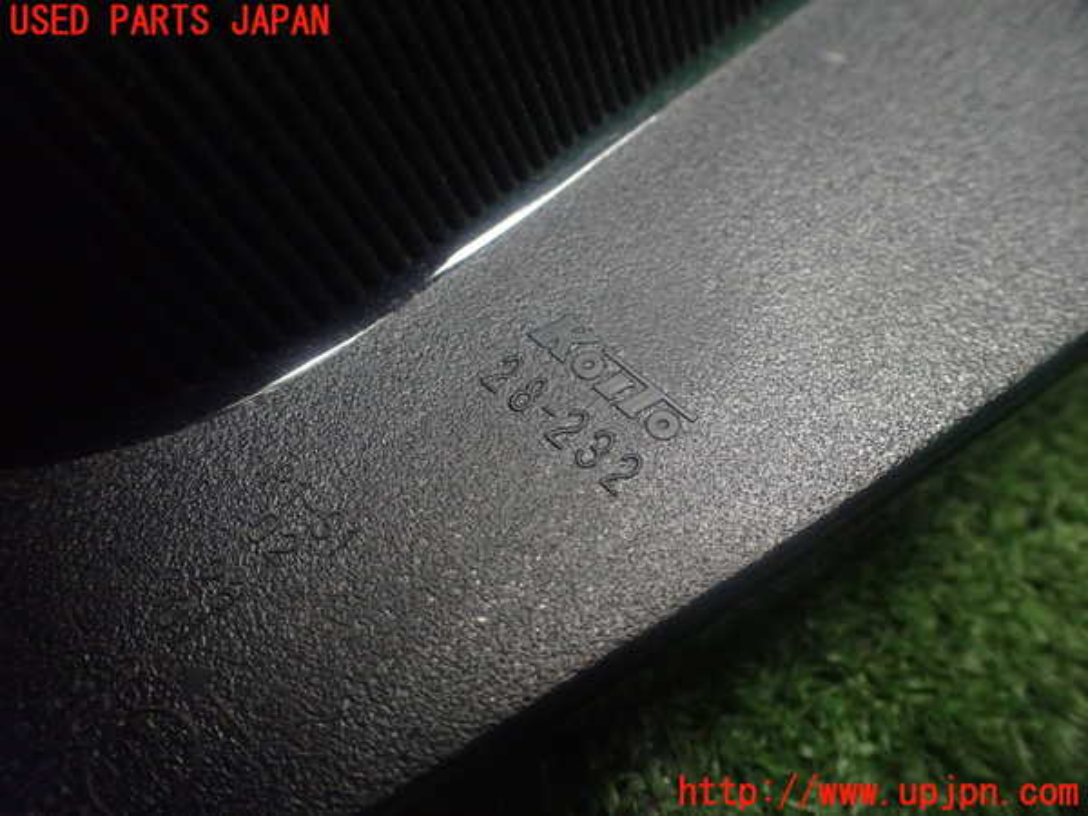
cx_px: 544
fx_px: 943
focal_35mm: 30
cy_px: 408
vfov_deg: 46.8
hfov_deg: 60.0
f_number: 2.3
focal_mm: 5.4
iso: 800
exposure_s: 1/100
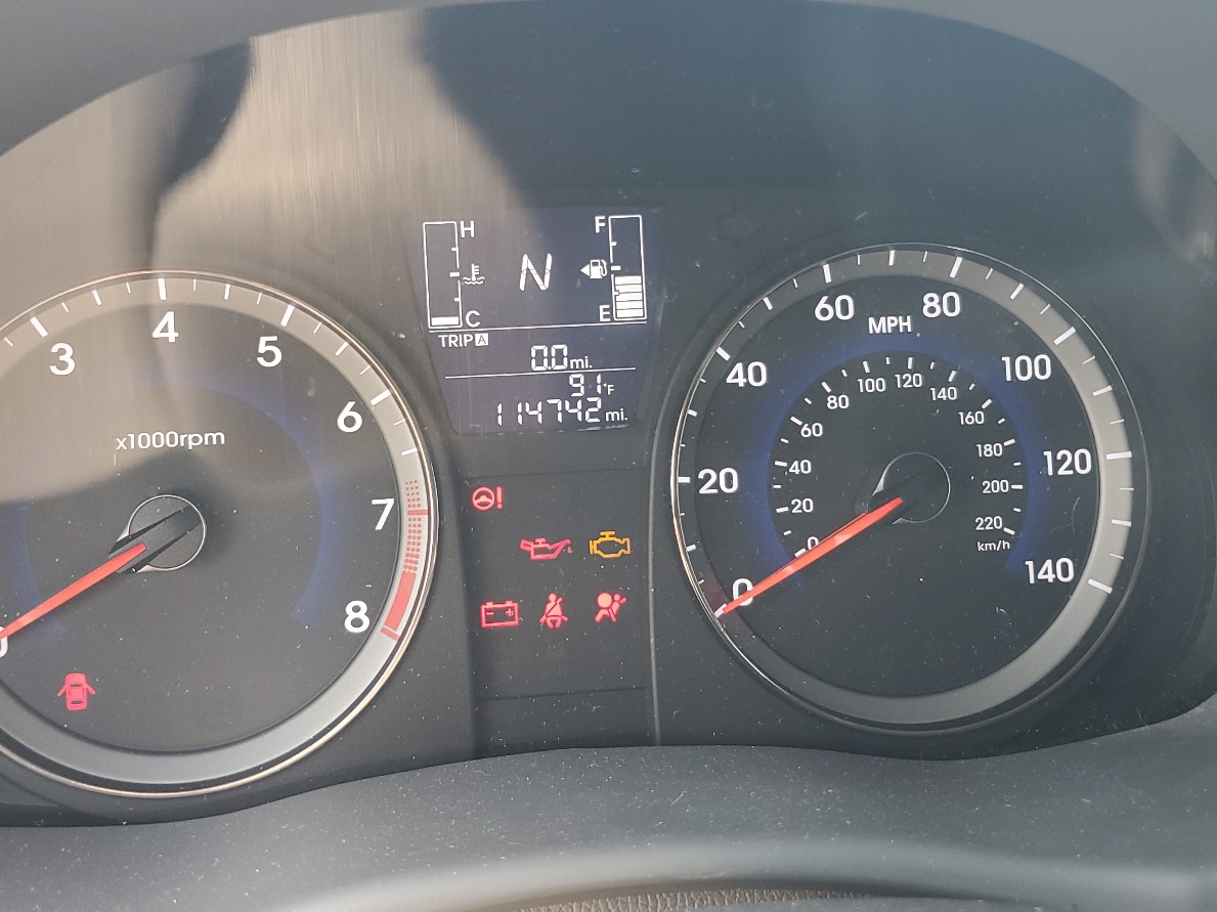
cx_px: 546
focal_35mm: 35
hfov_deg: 52.5
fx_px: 1230
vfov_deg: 40.7
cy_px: 439
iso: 61
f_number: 1.5
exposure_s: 1/60.2
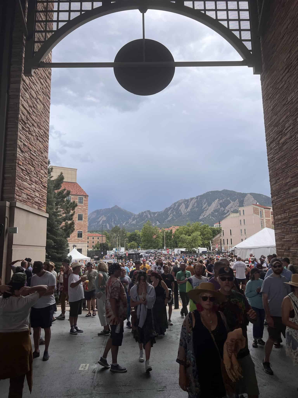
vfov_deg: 67.3
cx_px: 149
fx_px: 298
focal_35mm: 26
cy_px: 199
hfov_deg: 53.1
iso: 50
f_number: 1.5
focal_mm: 5.7
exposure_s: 1/1058
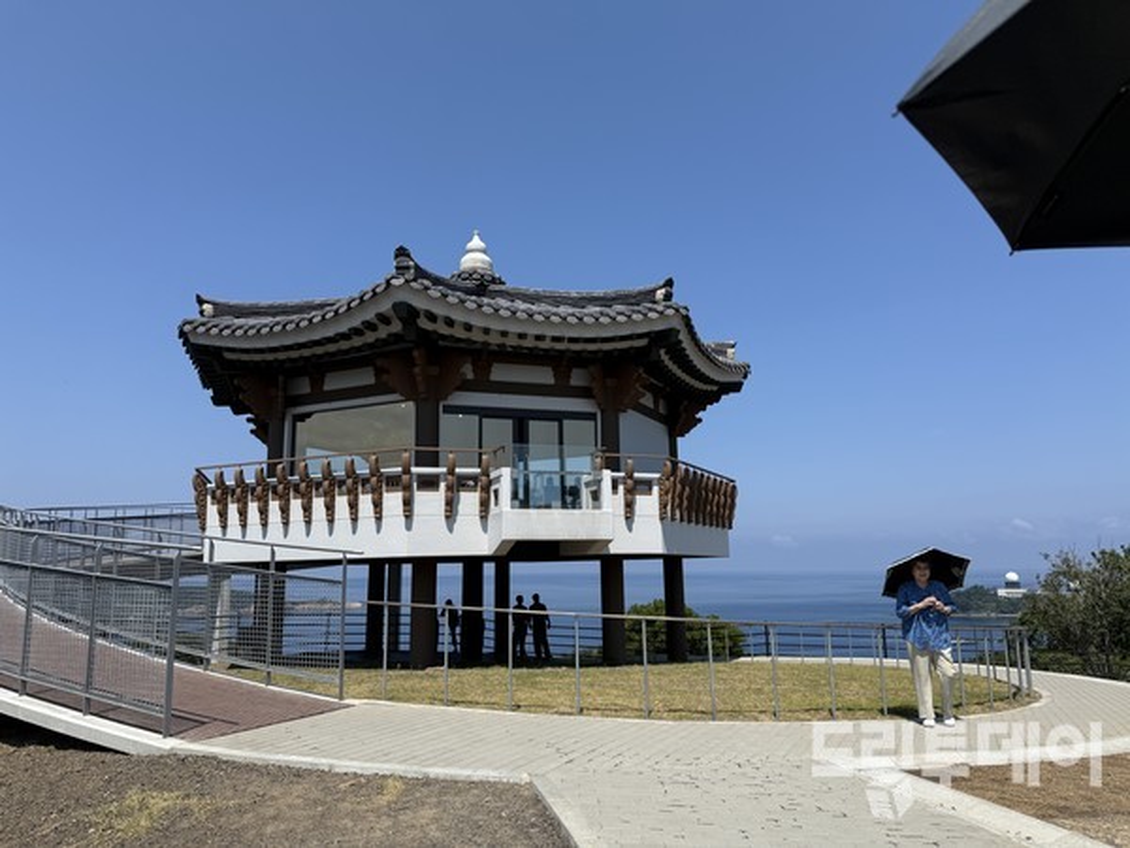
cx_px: 565
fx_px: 783
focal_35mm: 24
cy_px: 424
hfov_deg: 71.6
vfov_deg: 56.8
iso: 80
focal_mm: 6.76
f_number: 1.78
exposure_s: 1/6173
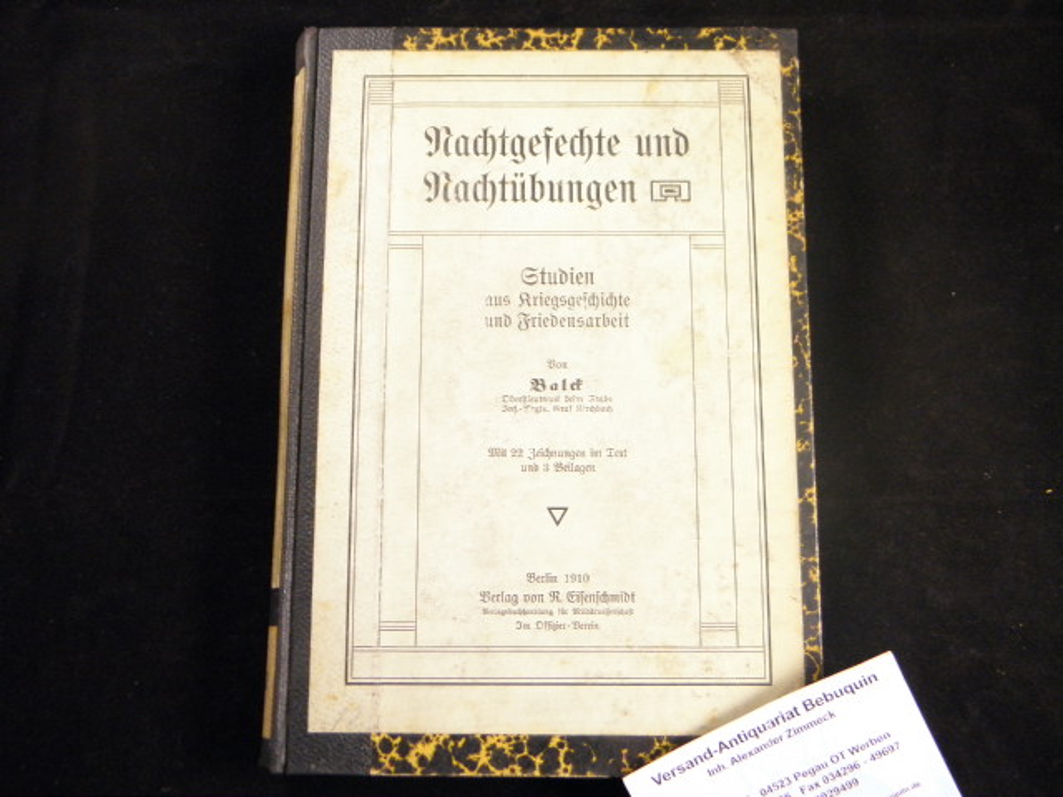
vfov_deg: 36.8
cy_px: 398
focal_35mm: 39
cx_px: 532
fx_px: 1198
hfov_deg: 47.9
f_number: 3.8
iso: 320
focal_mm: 7.1
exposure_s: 1/40
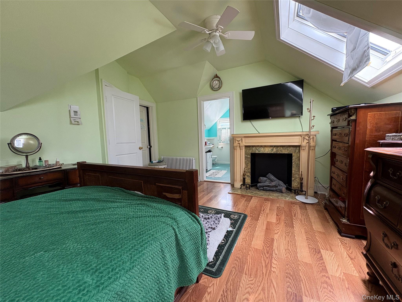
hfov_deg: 102.1
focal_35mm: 14
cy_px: 151
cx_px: 201
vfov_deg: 85.7
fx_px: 163
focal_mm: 2.22
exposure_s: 1/61
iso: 200
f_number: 2.2
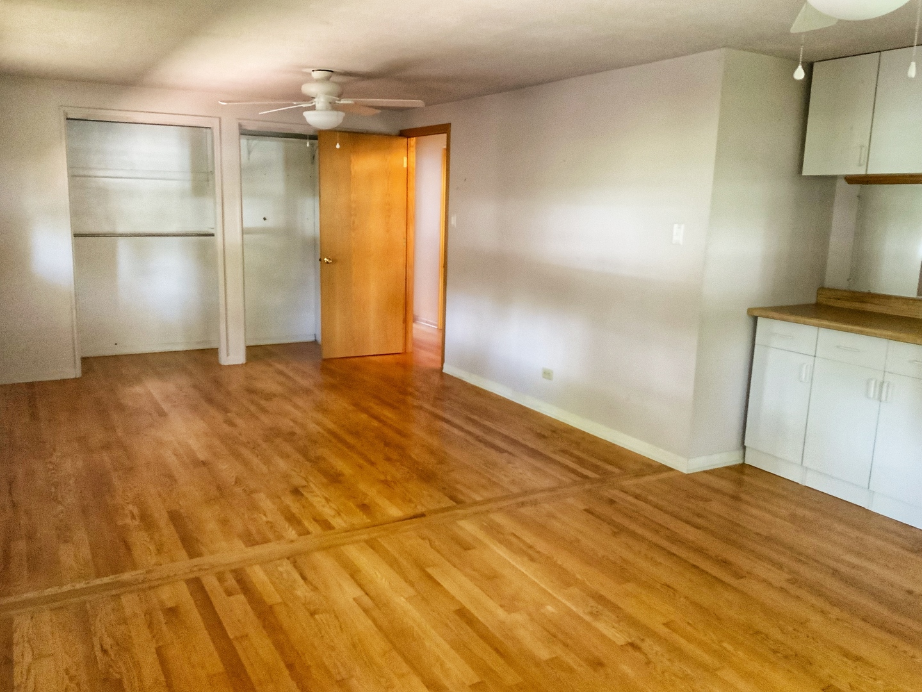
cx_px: 461
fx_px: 772
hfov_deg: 61.7
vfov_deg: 48.2
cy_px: 346
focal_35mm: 29
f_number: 1.8
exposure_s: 1/30
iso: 250
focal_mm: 3
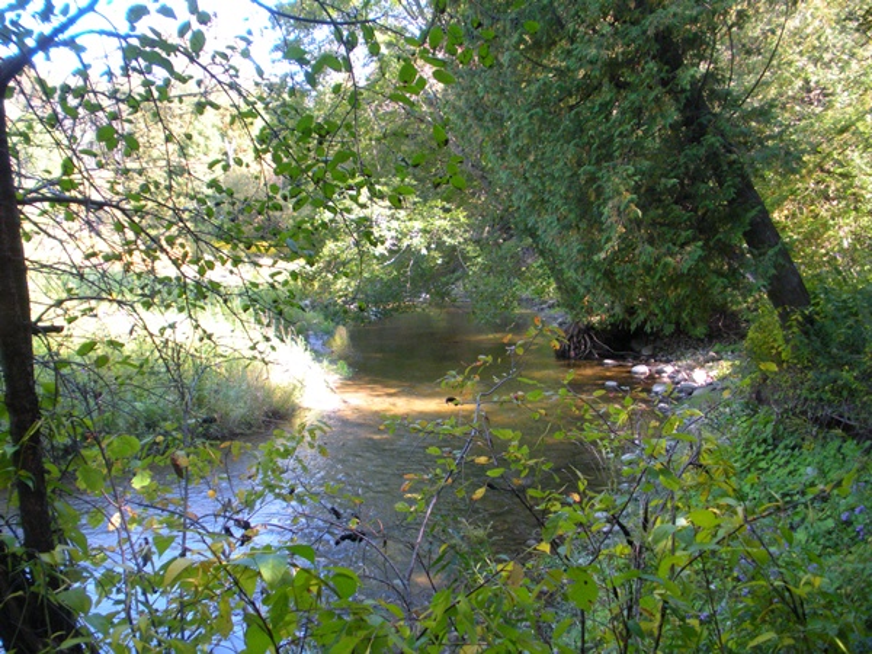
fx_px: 907
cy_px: 327
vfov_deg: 39.7
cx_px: 436
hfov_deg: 51.4
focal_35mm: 36
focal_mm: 6.3
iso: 234
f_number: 3.5
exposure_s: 1/118
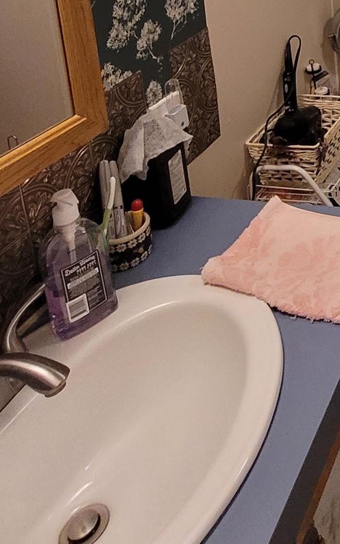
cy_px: -54
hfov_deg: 24.3
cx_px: 520
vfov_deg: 40.0
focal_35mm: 40
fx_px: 593
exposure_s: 1/60
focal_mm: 1.74
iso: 400
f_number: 2.2
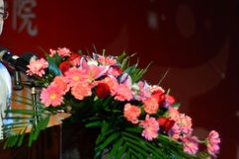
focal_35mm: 198
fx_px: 1314
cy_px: 90
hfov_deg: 10.4
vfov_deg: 6.9
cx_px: 40
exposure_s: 1/1000
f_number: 1.8
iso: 1000
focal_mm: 50
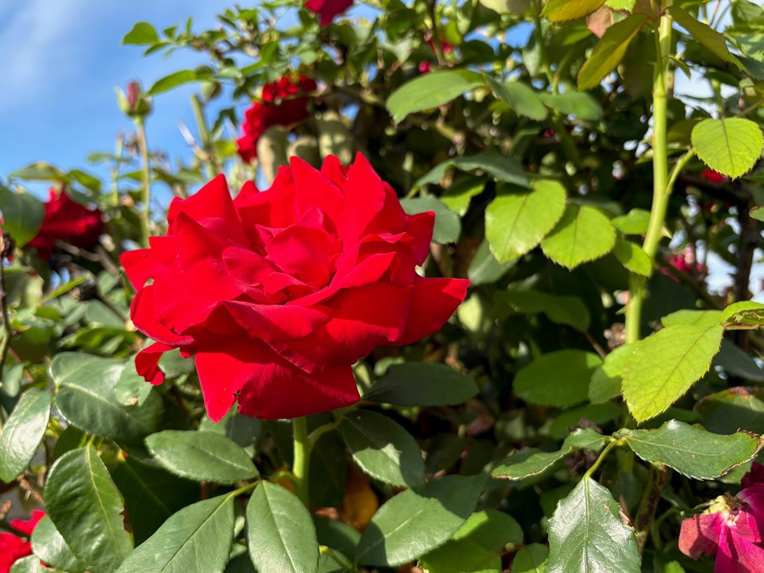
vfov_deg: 49.7
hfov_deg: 63.4
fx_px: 618
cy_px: 301
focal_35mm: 28
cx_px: 376
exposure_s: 1/920
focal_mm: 5.96
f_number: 1.6
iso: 50
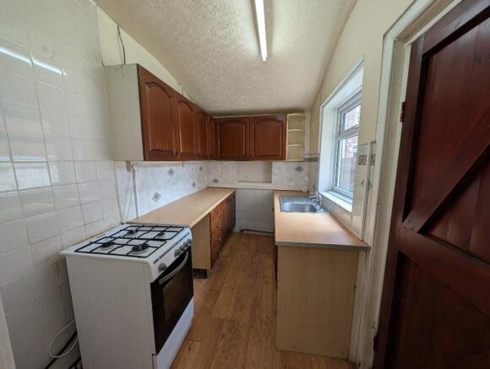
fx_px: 170
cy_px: 184
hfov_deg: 110.4
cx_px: 245
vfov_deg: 94.7
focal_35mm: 12
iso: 55
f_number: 1.7
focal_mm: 2.02
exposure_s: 1/100
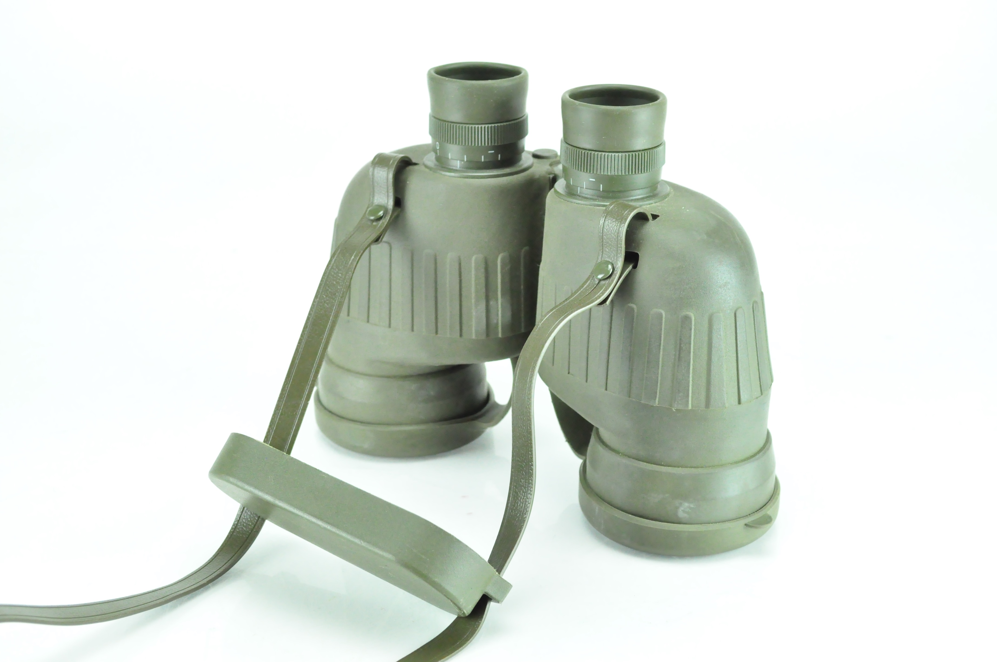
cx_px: 498
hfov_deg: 33.4
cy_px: 331
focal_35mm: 60
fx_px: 1660
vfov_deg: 22.6
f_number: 7.1
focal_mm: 40
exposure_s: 1/125
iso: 2800
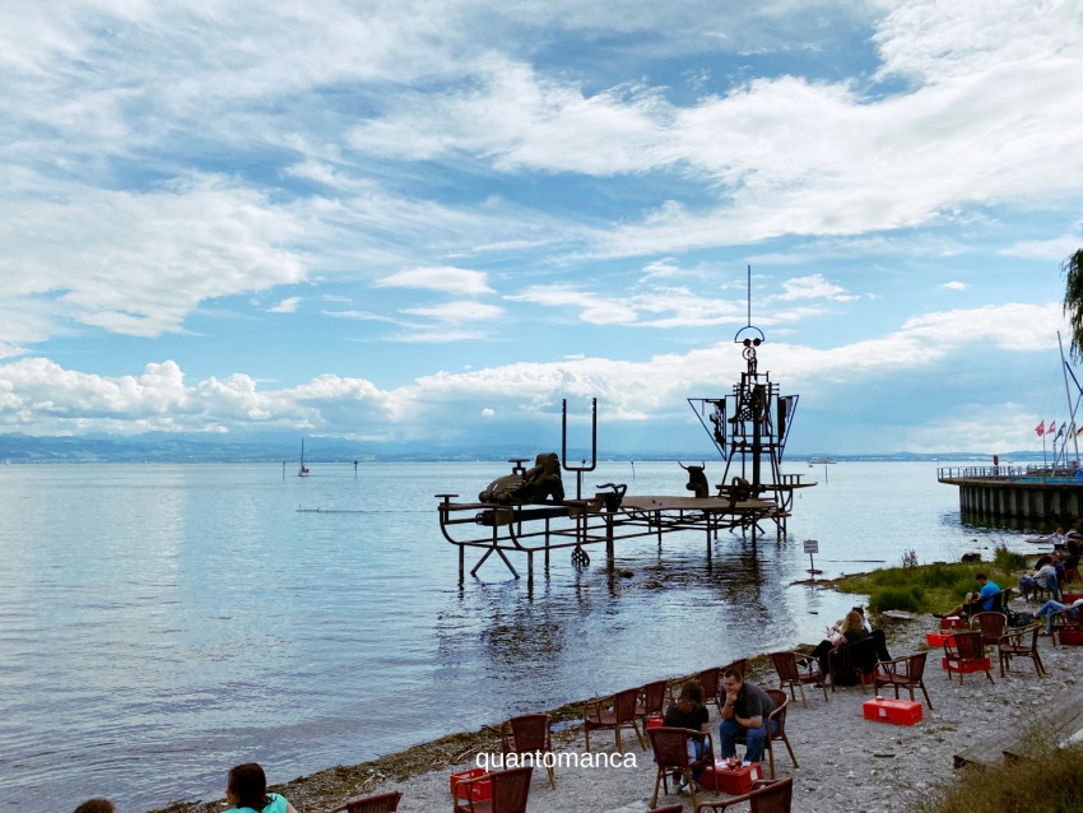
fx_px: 814
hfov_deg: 67.3
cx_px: 542
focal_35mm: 26
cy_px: 406
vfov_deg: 53.1
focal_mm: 4.25
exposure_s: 1/7692
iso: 32
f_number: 1.8
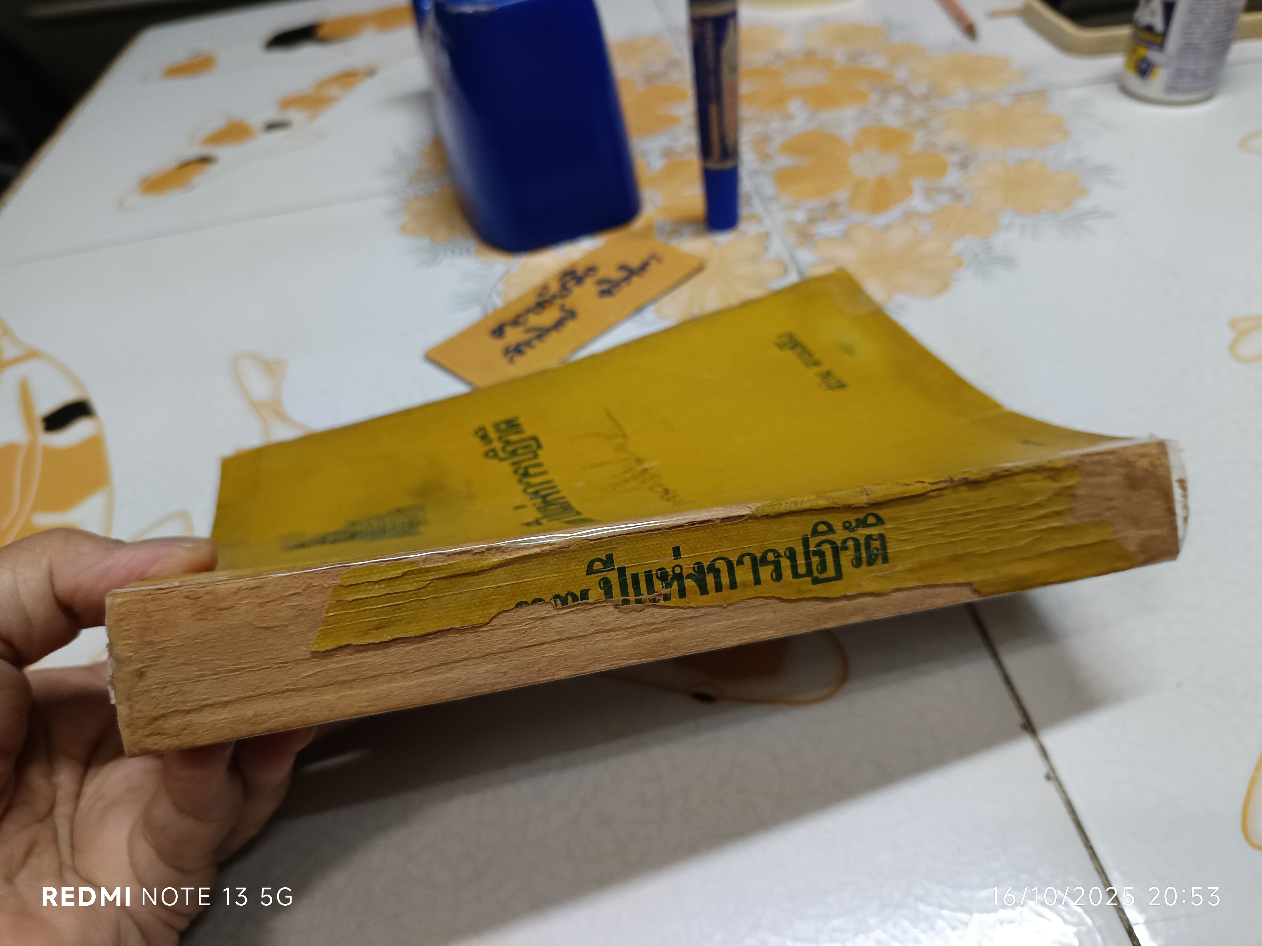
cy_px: 473
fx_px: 875
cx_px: 631
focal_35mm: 24
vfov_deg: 56.8
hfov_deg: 71.6
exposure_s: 1/25
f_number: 1.7
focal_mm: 5.31
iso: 953
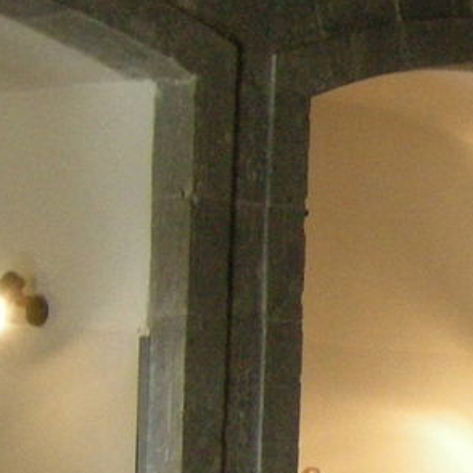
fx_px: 2674
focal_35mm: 173
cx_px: 1244
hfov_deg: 8.9
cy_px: 471
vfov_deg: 10.0
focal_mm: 7.5
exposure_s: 1/17.8
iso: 400
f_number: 2.7
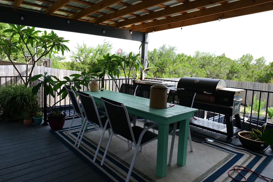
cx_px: 120
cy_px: 79
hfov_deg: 75.8
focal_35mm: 23
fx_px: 174
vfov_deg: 54.9
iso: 1000
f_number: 8
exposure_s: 1/500
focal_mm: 20
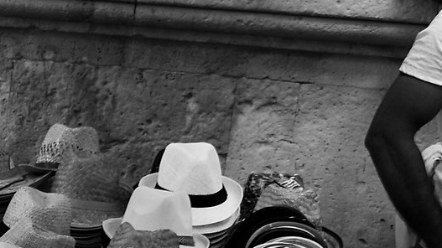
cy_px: 444
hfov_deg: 13.4
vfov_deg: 8.2
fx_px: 1675
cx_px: -380
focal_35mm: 143
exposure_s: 1/50
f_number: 5.6
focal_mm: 20
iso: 100
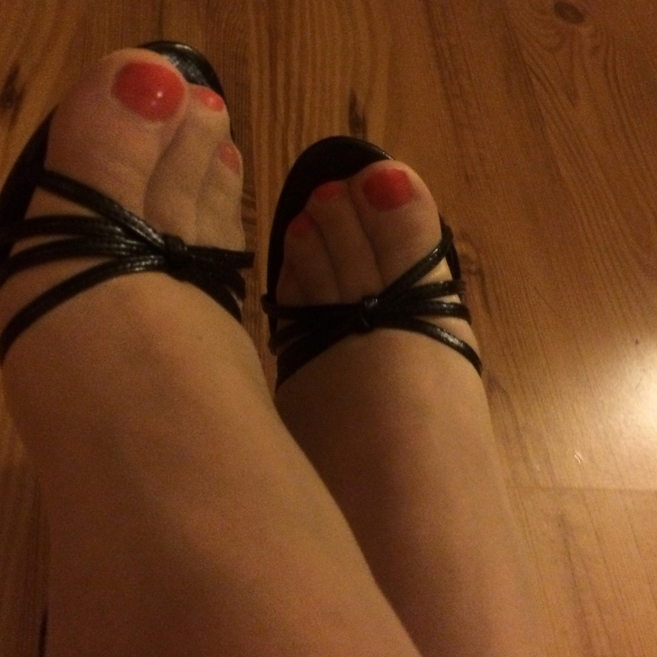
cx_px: 330
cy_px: 308
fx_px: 837
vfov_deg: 42.8
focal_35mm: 39
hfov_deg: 42.8
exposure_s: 1/17
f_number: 2.2
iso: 500
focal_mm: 4.15
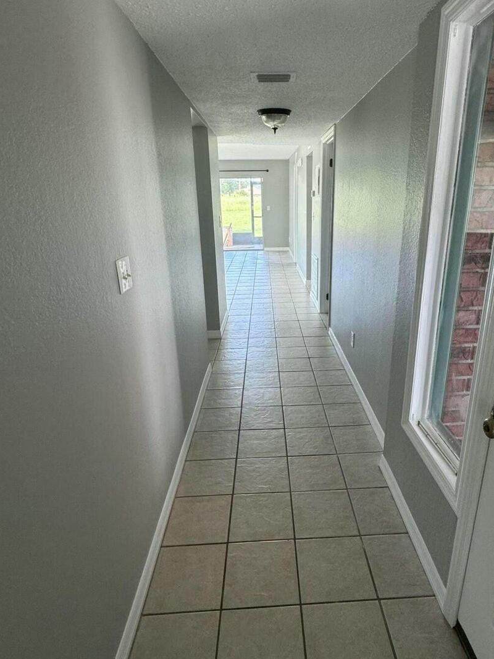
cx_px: 289
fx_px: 400
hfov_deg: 63.0
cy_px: 332
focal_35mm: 21
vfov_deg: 79.0
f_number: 2.2
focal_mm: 2.22
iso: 160
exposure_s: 1/120
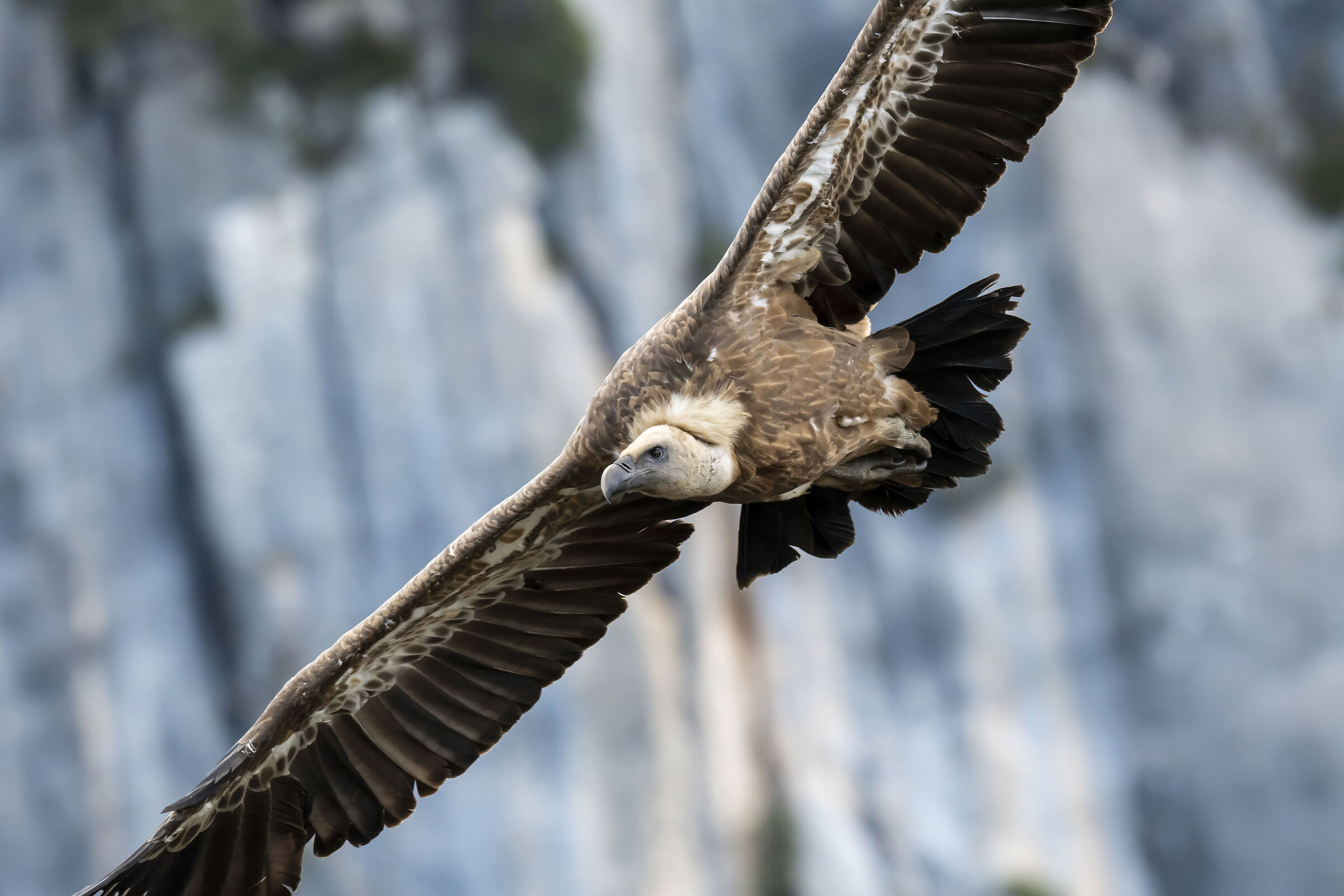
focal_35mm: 750
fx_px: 27998
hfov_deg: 2.7
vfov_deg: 1.8
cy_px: 448
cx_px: 672
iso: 1400
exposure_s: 1/1600
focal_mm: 500
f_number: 7.1
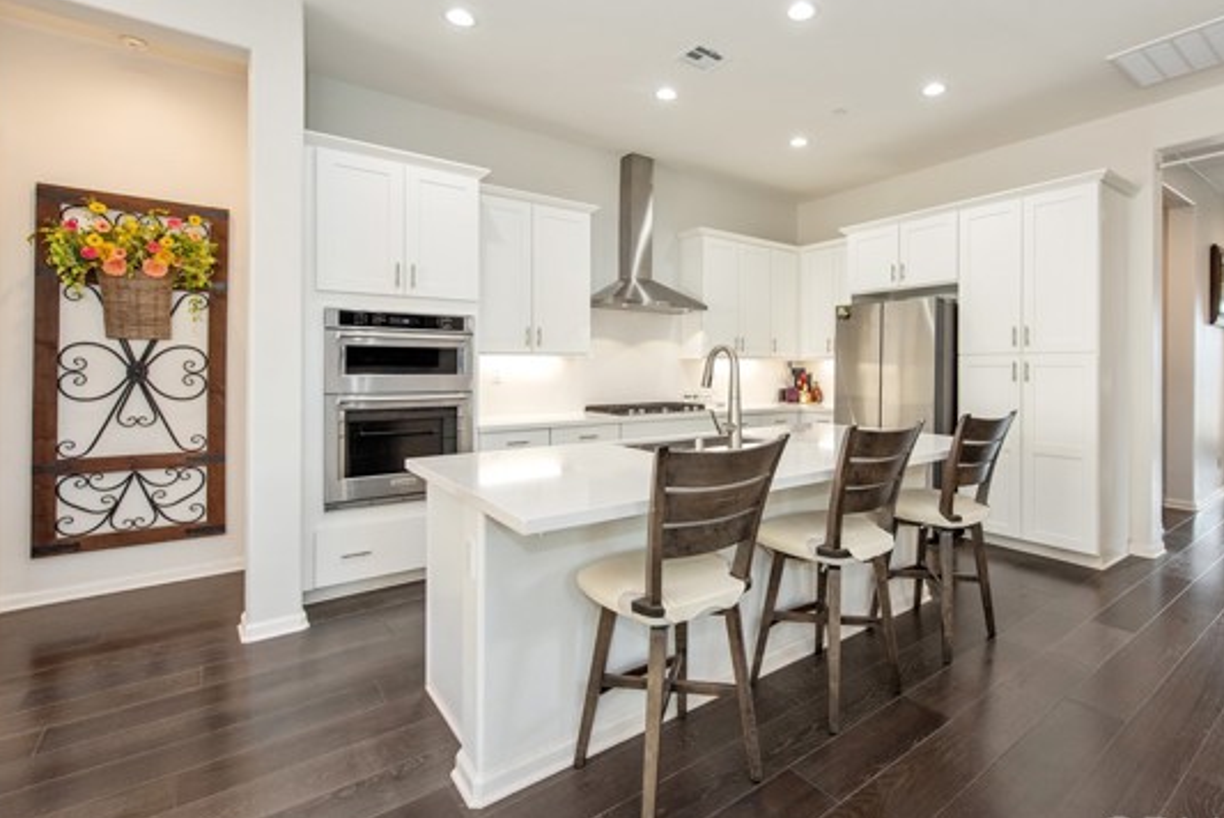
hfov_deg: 89.2
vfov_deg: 67.4
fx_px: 612
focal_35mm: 18
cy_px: 380
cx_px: 714
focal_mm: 15
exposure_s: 1/100
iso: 800
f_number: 5
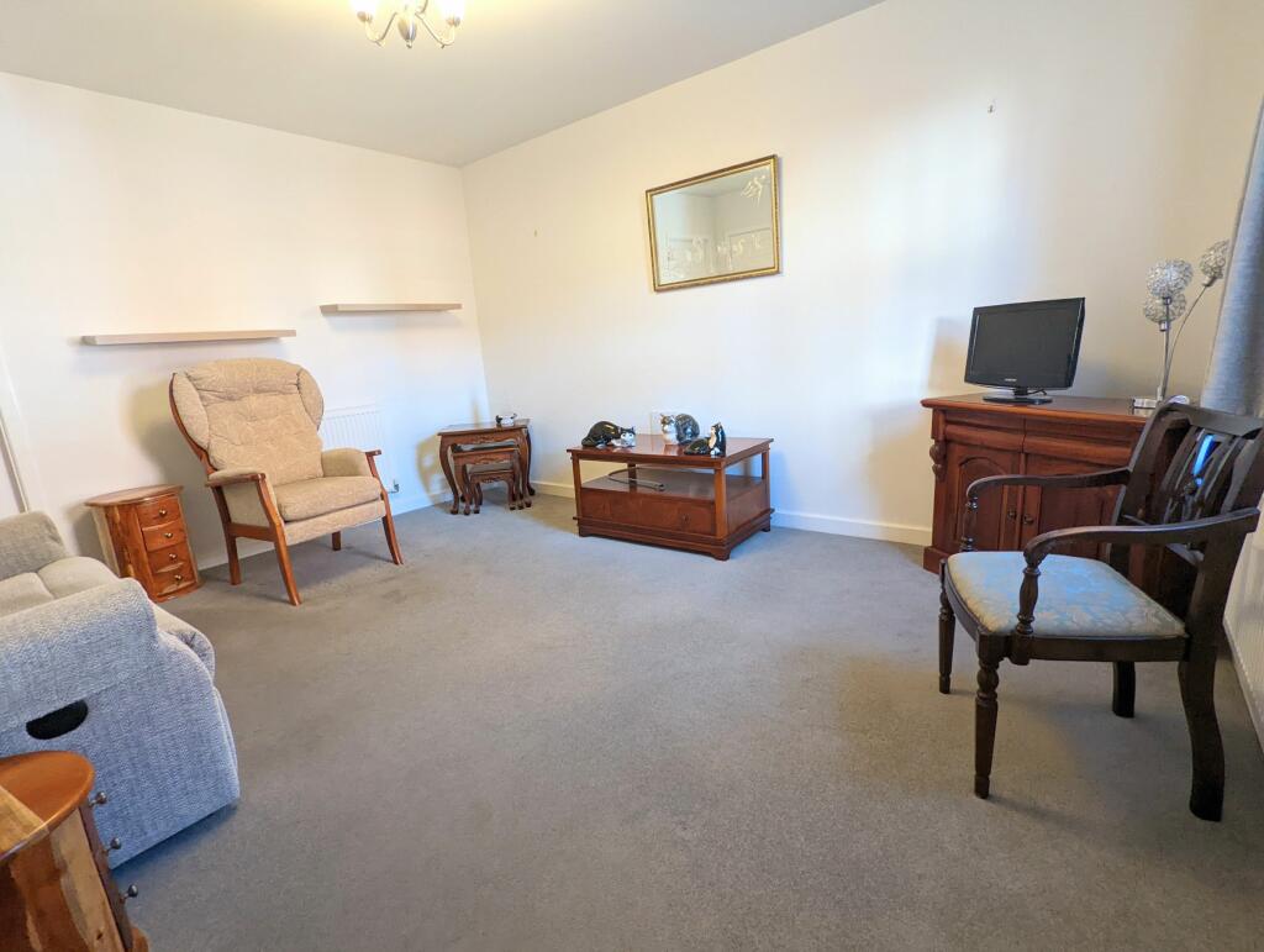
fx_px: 585
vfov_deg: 78.2
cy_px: 476
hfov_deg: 94.4
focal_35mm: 16
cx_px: 632
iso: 445
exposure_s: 1/100
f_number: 2.2
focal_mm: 2.35
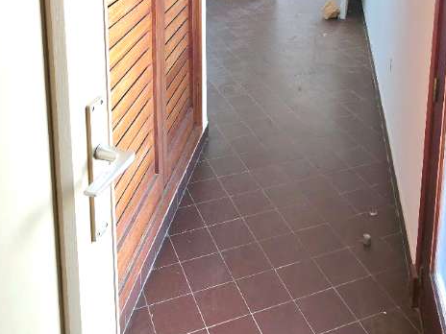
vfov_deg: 30.5
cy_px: -38
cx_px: 246
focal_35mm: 42
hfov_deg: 44.7
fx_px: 541
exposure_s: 1/101
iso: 50
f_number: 1.9
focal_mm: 2.2
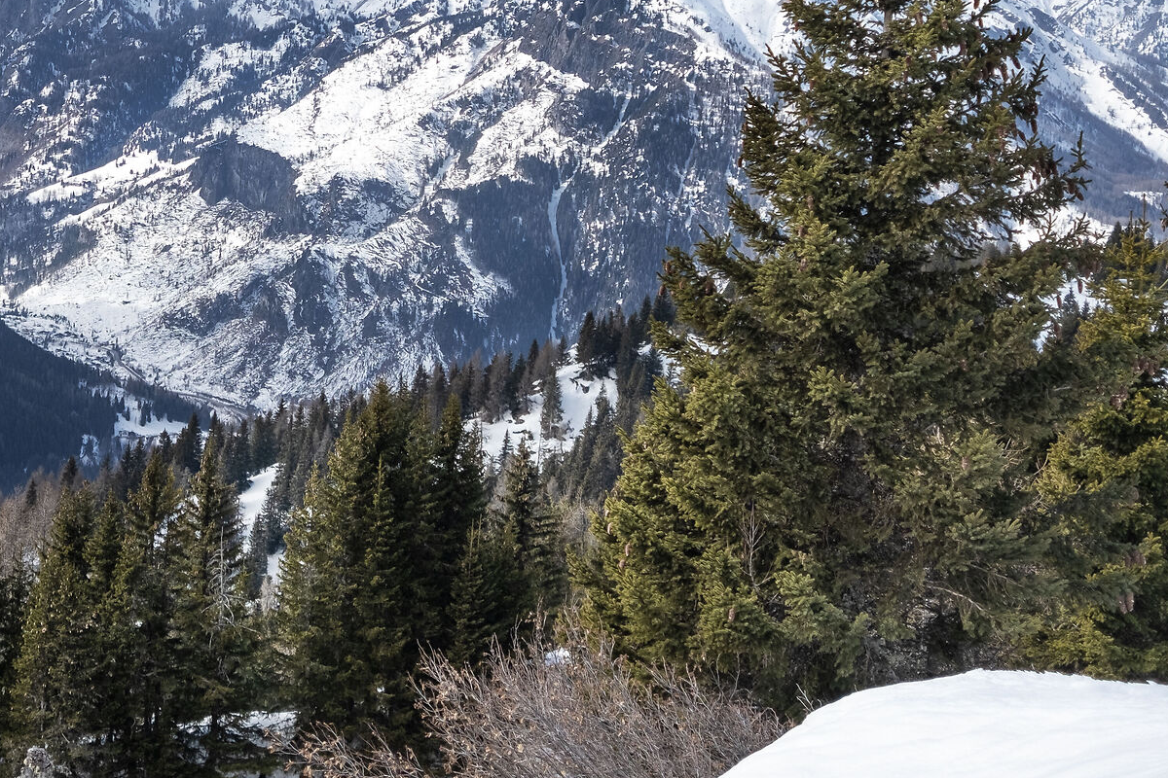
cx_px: 138
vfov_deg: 16.3
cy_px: 17
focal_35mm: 82
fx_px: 2660
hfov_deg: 24.1
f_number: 2.8
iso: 100
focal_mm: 27
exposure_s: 1/2000
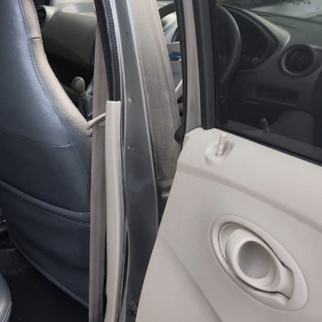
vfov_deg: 37.5
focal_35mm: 45
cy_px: 156
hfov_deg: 33.7
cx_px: -13
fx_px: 474
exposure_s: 1/2663
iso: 50
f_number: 1.6
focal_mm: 6.57
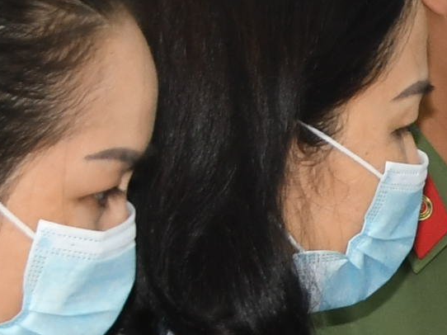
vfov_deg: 5.1
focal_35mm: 289
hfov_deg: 6.5
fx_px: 3730
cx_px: 1079
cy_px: 447
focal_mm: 26
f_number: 5
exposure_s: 1/200
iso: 640
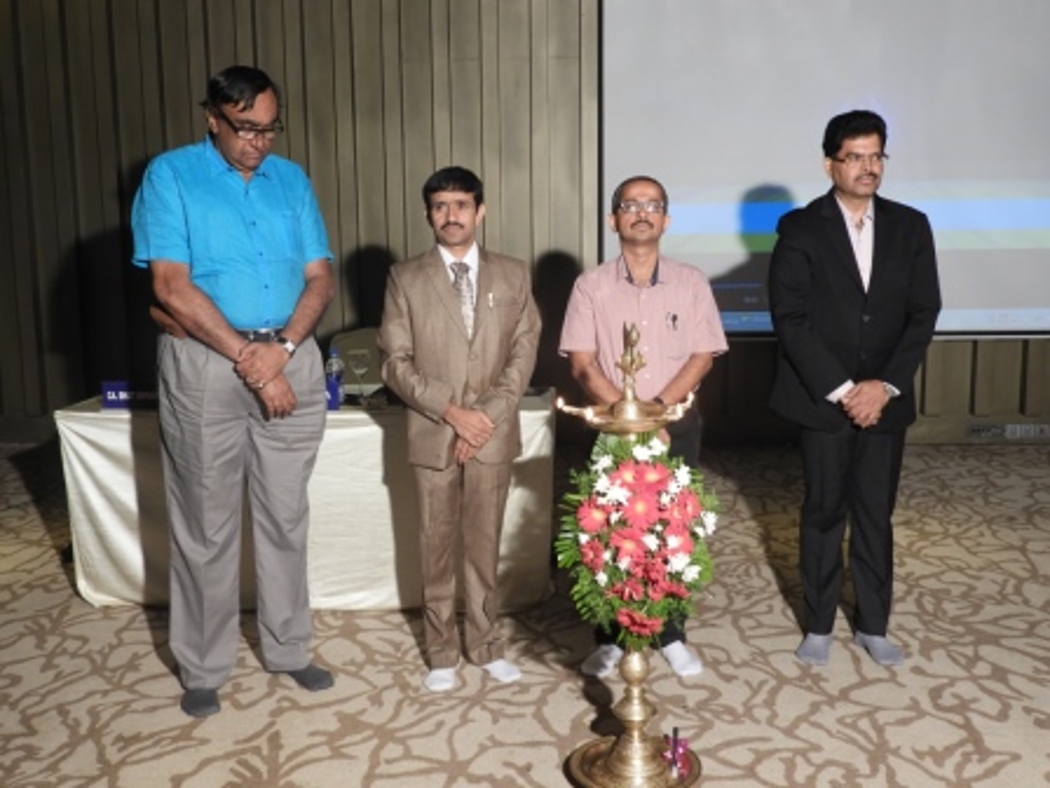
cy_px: 394
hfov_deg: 52.6
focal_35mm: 35
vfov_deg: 40.7
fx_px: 1062
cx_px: 525
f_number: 3.8
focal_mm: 6.3
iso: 250
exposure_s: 1/30
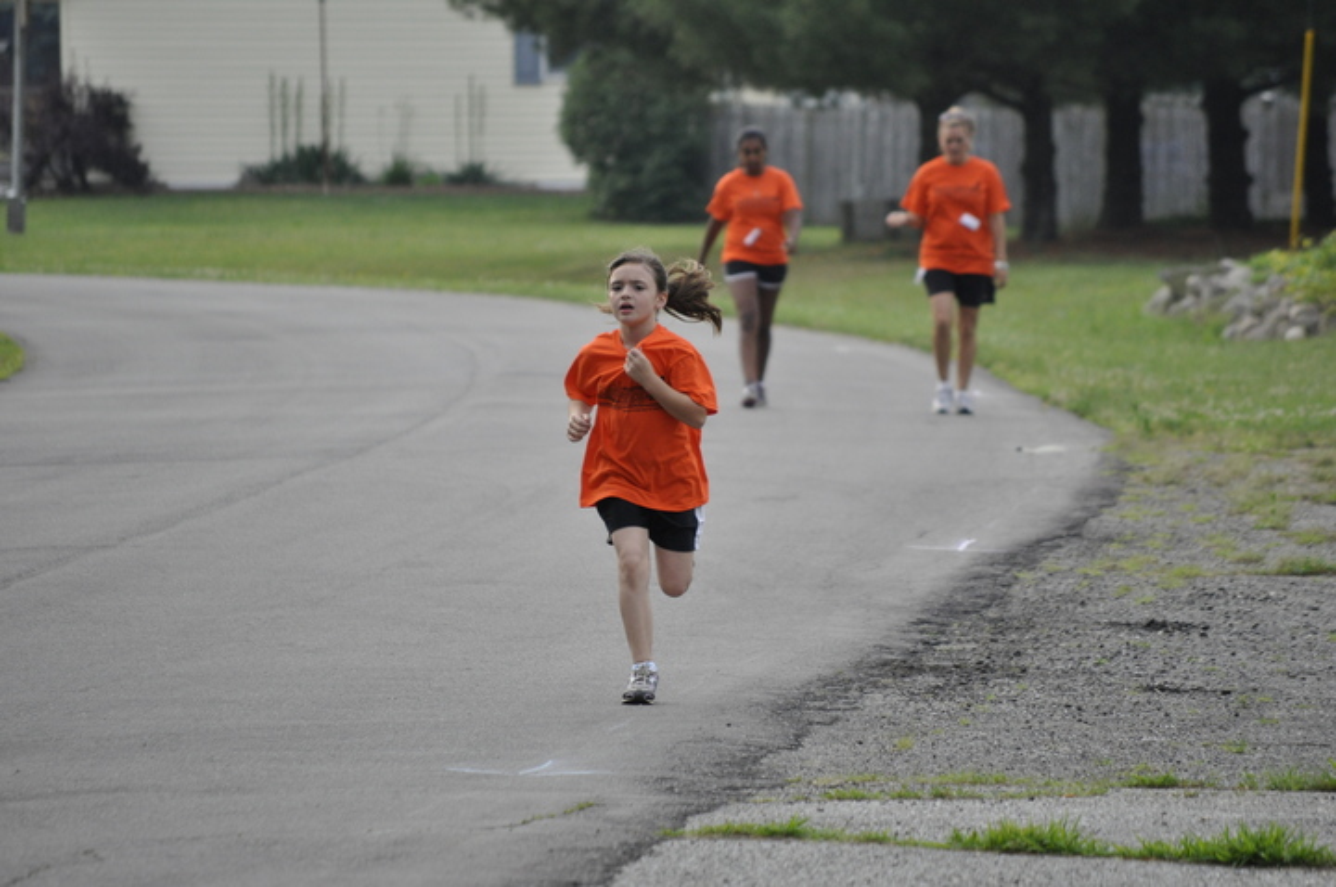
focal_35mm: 300
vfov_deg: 4.6
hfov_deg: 6.9
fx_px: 11118
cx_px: 668
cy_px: 444
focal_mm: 200
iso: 800
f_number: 5.6
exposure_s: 1/1000
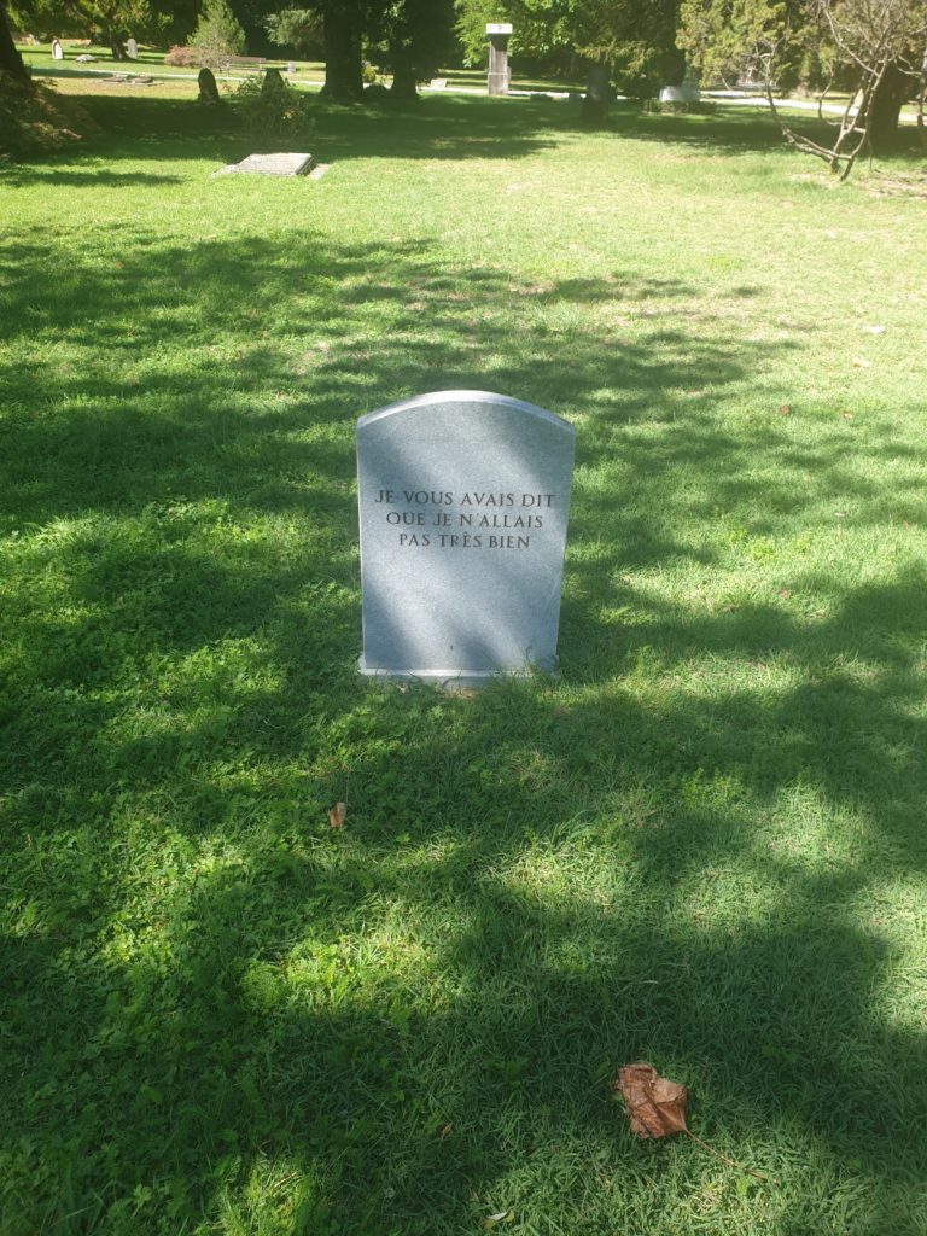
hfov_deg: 53.1
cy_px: 618
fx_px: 928
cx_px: 464
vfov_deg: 67.3
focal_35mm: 26
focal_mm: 4.3
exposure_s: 1/337
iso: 50
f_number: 2.4
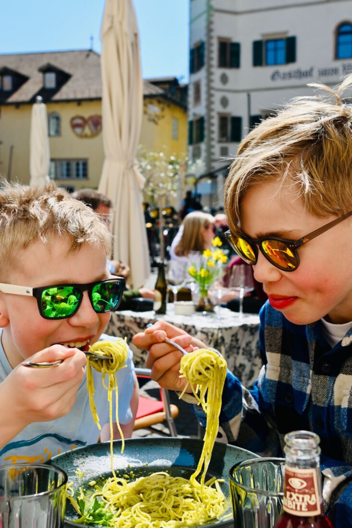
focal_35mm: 36
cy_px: 264
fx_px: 528
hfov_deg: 36.9
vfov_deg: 53.1
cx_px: 176
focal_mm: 24
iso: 100
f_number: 5.6
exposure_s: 1/250
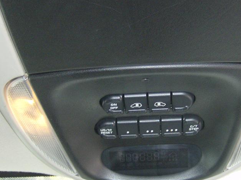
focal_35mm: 59
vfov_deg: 24.7
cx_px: 142
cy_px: 96
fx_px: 410
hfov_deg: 32.7
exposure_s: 1/60
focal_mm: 6
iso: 200
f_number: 2.8
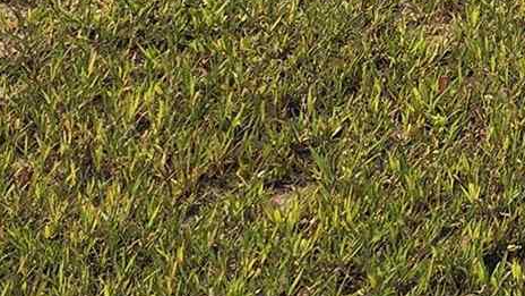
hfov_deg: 9.8
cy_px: -940
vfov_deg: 6.0
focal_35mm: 166
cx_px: 1584
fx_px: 2311
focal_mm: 6.4
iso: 12
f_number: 1.8
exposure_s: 1/1384
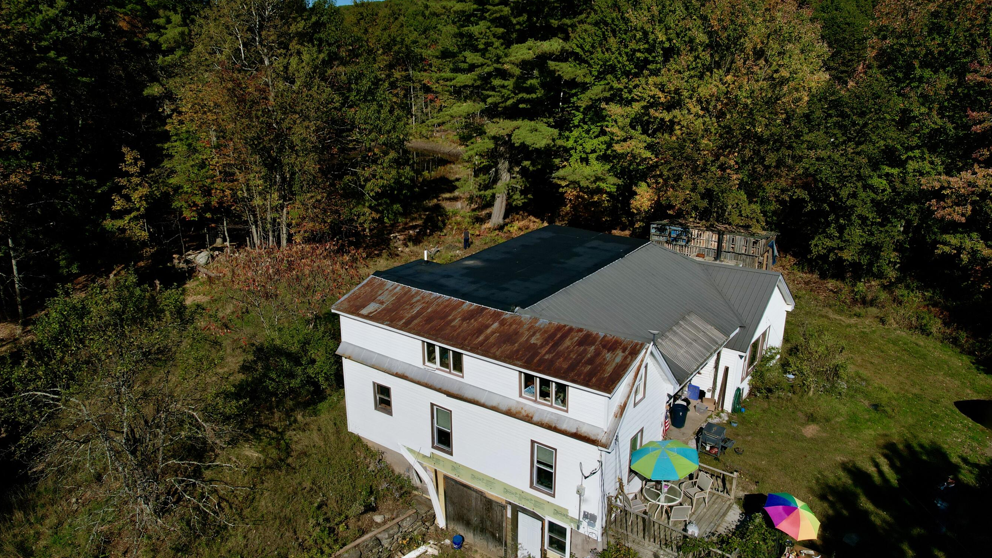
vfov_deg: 44.4
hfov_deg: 71.9
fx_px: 684
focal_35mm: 26
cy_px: 291
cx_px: 472
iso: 110
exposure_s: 1/8000
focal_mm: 8.38
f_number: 2.8
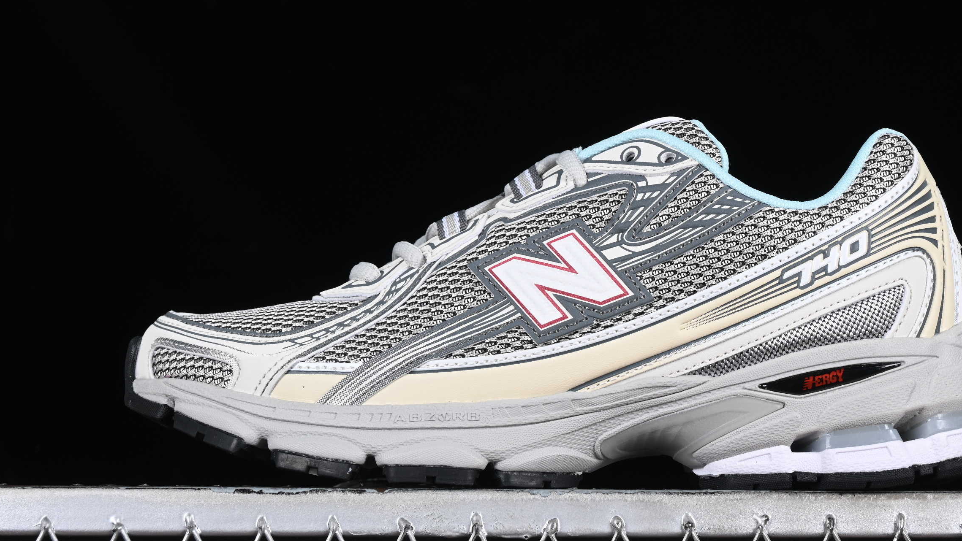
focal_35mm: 96
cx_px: 548
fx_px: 2449
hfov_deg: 22.2
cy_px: 259
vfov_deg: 12.6
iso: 160
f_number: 8
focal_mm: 50
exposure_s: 1/80
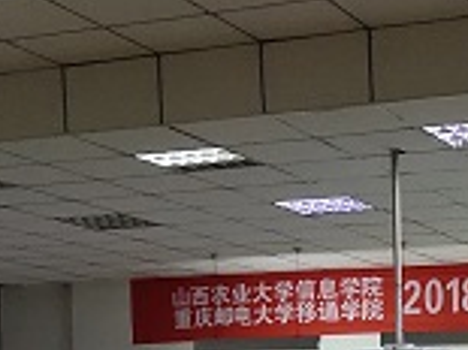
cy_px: 597
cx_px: 365
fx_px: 1621
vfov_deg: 11.6
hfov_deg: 16.3
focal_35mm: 120
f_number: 1.8
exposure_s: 1/100
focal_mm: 4.27
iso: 279
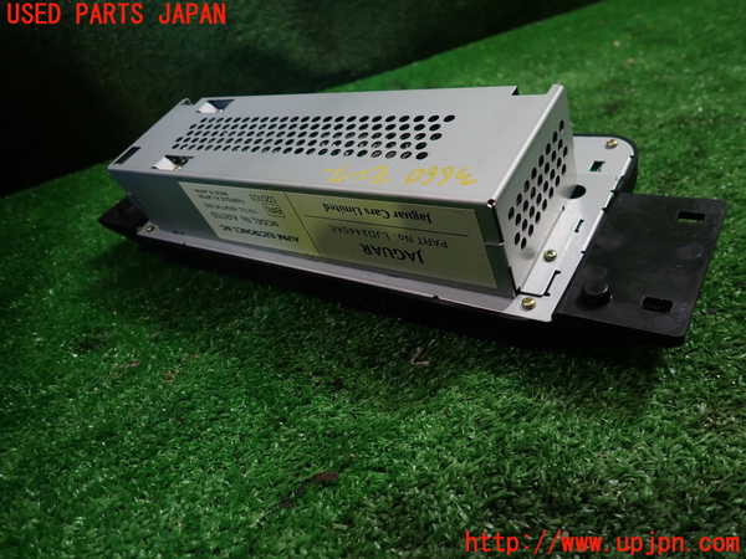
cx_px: 373
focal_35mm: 25
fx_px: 539
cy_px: 280
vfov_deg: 54.9
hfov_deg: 69.4
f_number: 2
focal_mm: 4.5
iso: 200
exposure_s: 1/60
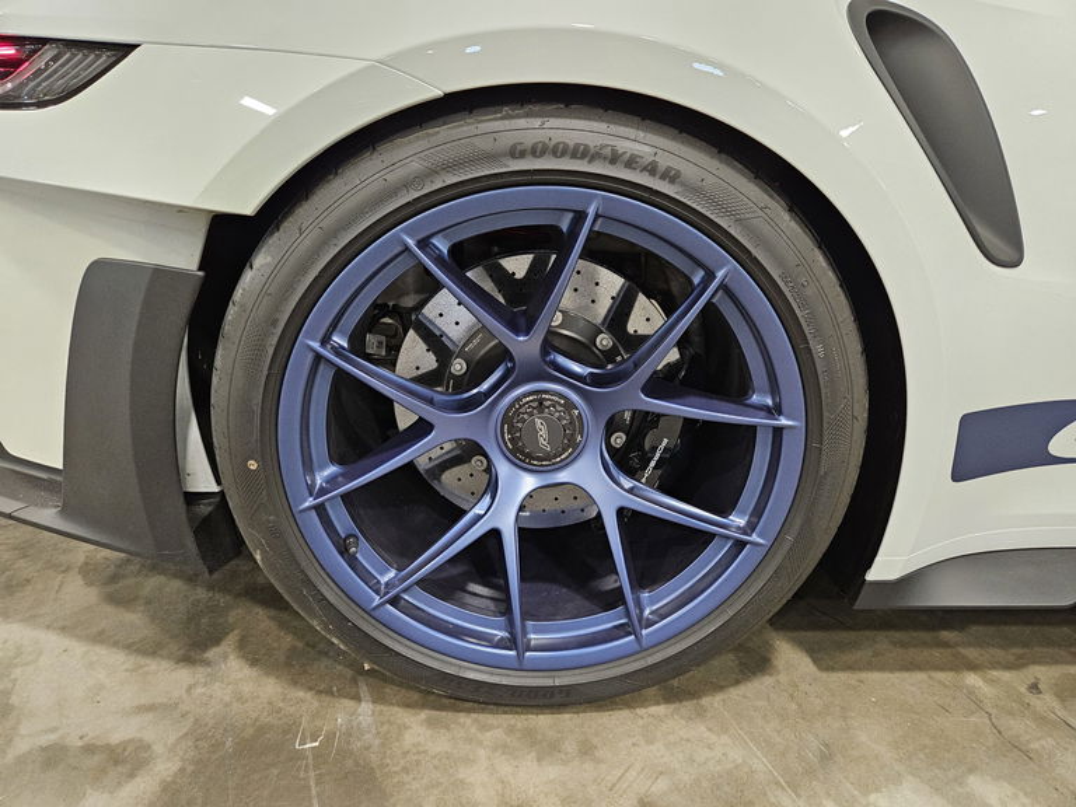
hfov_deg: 73.9
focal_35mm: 23
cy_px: 404
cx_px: 538
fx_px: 715
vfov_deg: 58.9
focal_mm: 5.4
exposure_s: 1/60
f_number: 1.8
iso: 800
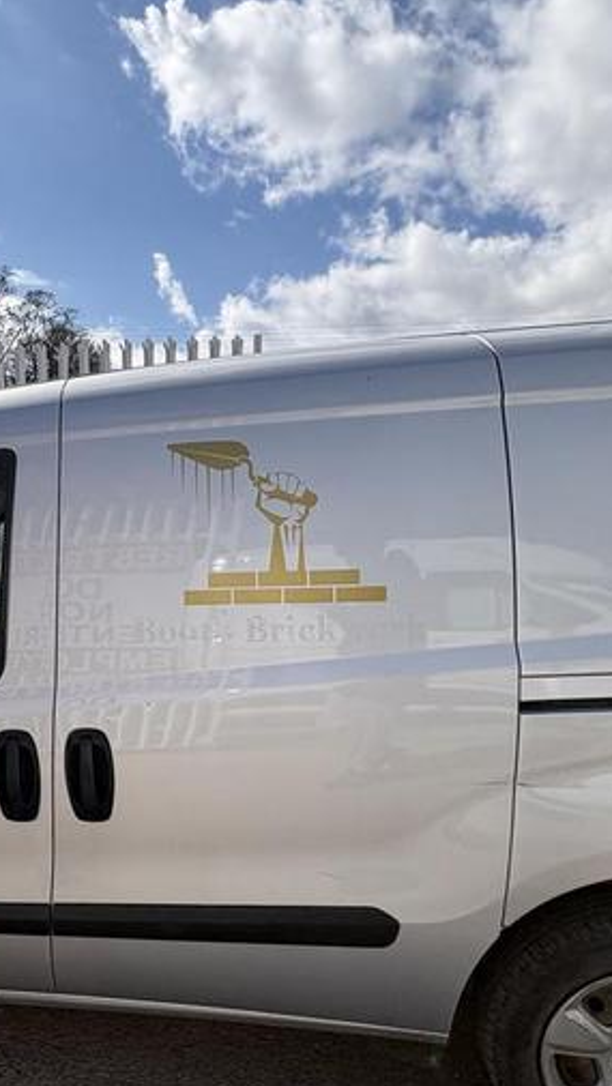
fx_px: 778
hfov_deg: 41.5
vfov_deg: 69.5
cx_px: 144
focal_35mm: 27
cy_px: 614
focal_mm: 2.22
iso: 50
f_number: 2.2
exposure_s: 1/2674
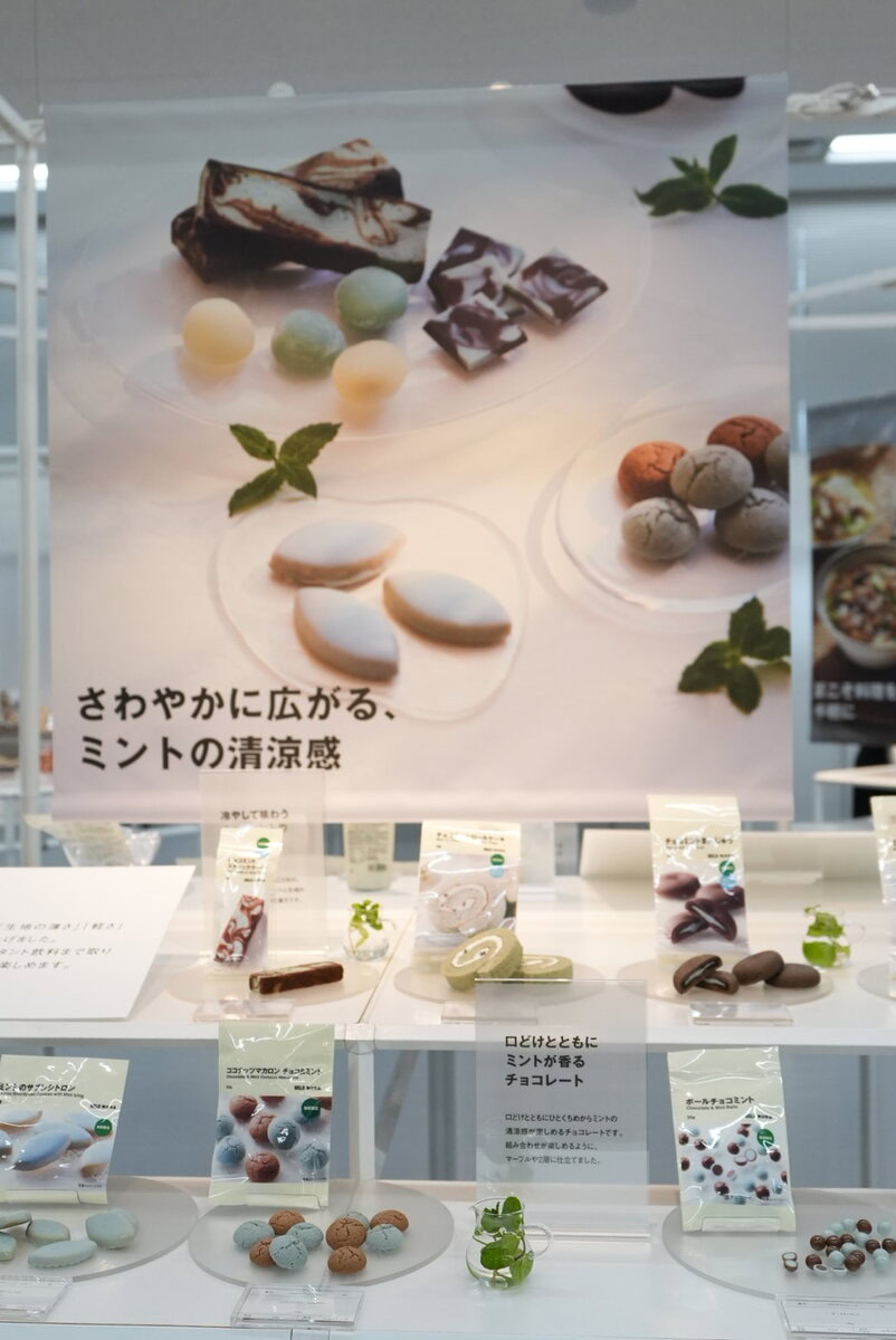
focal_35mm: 36
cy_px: 670
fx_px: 1342
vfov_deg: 53.1
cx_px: 448
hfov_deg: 36.9
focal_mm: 24
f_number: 2.8
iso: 1600
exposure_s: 1/500
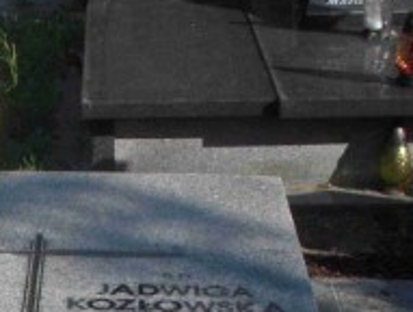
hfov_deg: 14.8
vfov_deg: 11.5
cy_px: 368
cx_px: -121
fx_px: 1518
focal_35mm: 127
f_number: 6.6
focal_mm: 6.3
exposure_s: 1/320
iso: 100
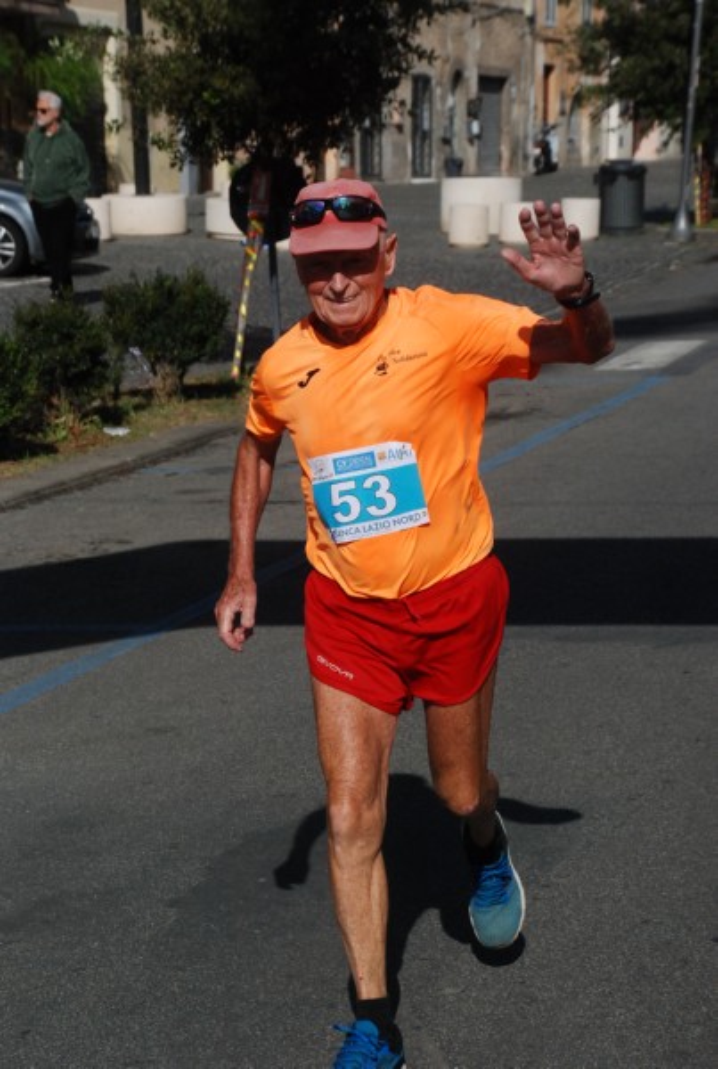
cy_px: 534
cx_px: 359
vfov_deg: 21.9
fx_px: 2768
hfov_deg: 14.8
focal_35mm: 93
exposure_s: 1/2500
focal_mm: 62
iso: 1000
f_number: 10
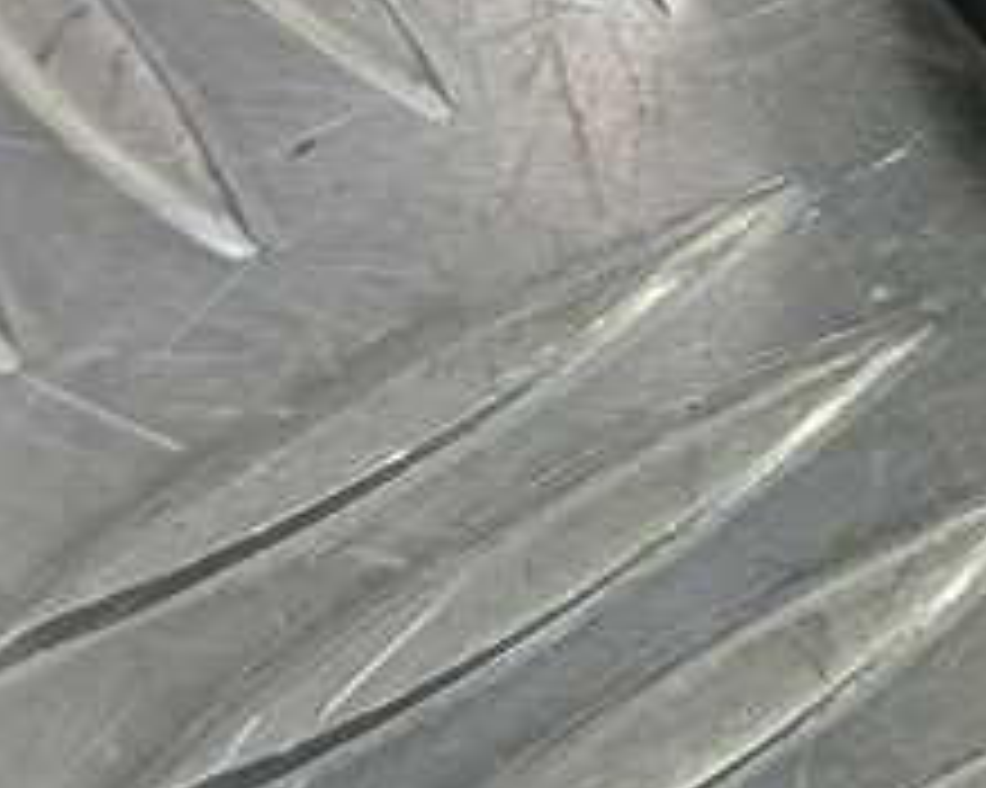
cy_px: -558
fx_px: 3063
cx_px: 1504
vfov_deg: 13.4
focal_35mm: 105
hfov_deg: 16.6
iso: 107
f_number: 1.6
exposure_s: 1/50
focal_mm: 4.11
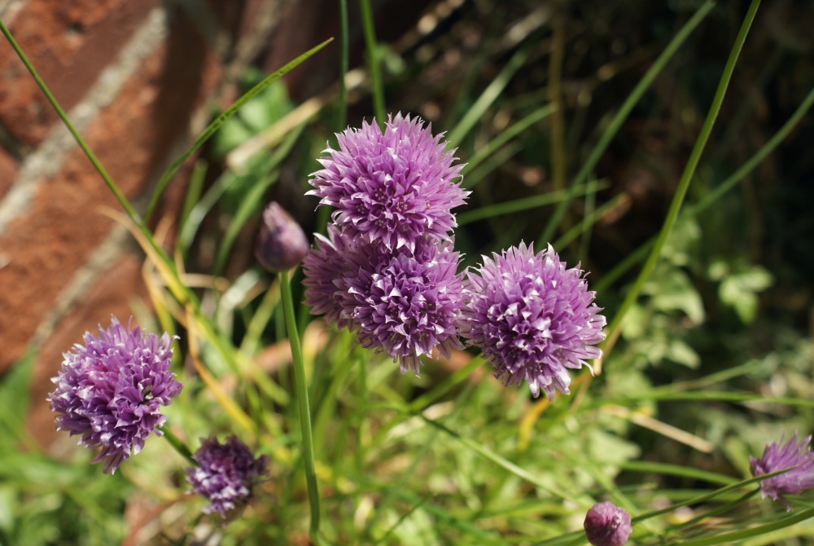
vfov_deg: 30.0
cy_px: 273
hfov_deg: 43.5
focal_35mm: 45
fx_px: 1019
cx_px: 407
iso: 100
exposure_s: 1/160
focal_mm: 30
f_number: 5.6
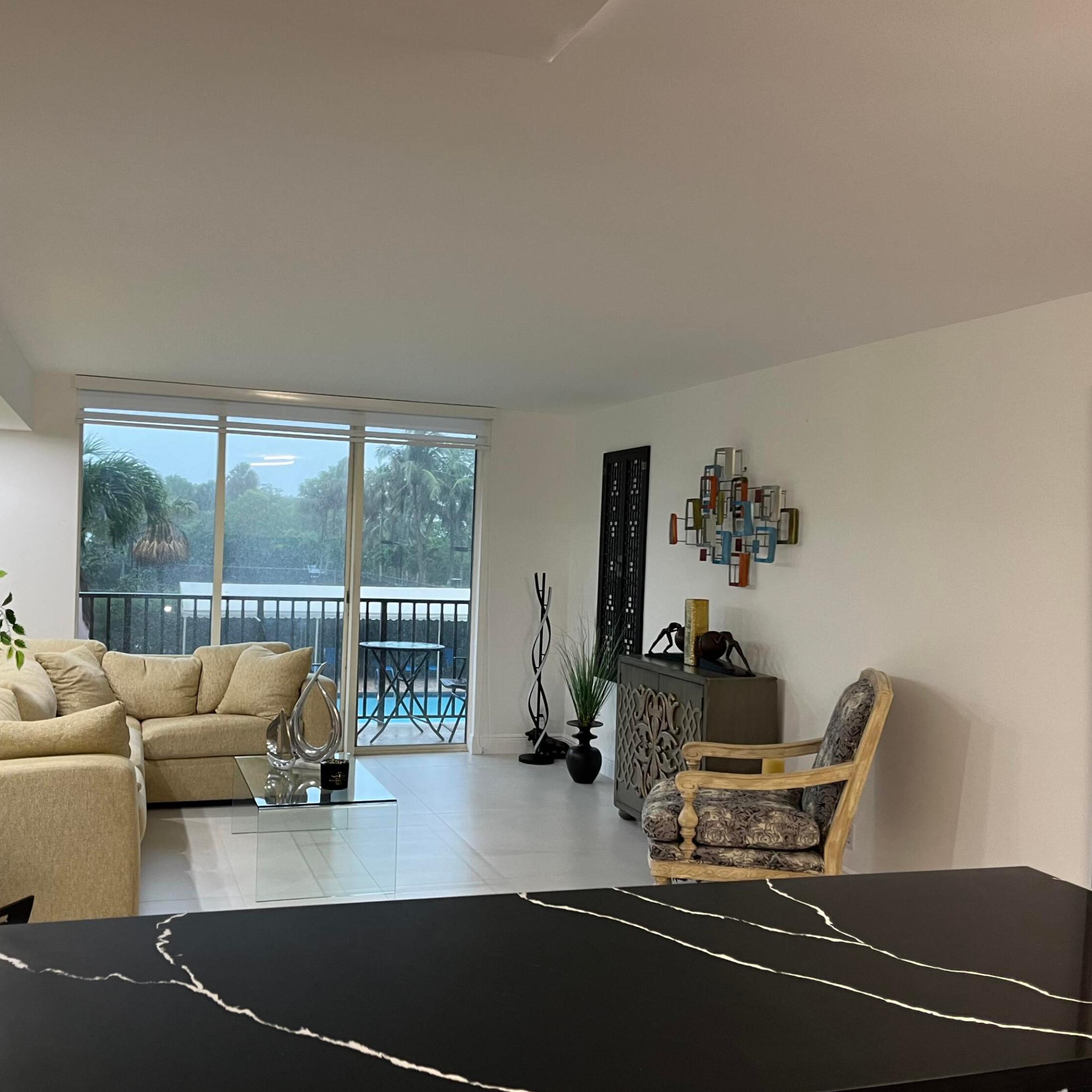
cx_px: 480
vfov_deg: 52.5
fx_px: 1106
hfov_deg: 52.4
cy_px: 546
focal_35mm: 31
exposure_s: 1/60
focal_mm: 5.1
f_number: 1.6
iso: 125
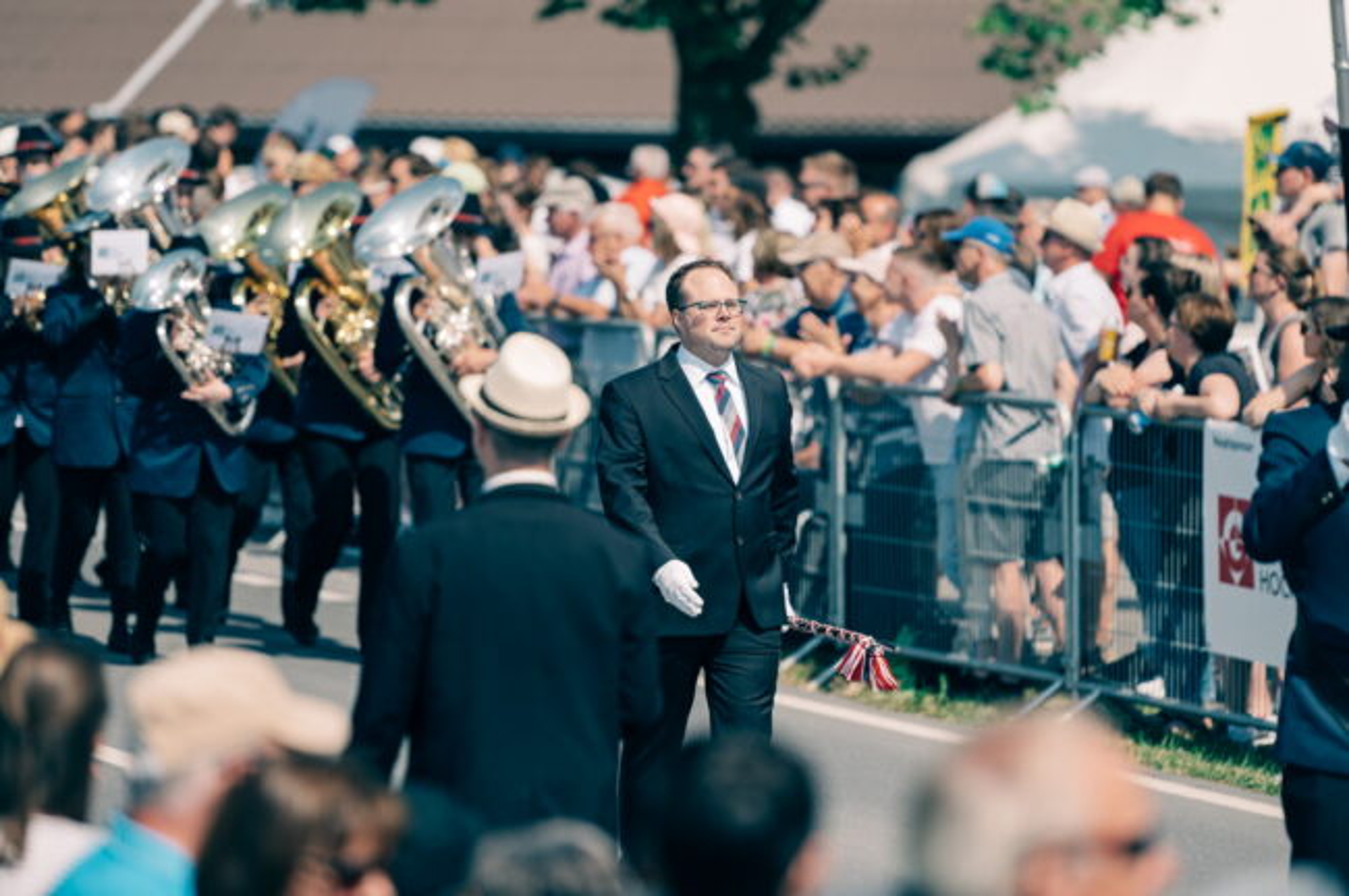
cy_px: 448
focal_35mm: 200
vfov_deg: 6.9
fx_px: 7487
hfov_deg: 10.3
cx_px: 674
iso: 100
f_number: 2.8
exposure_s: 1/2000
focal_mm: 200
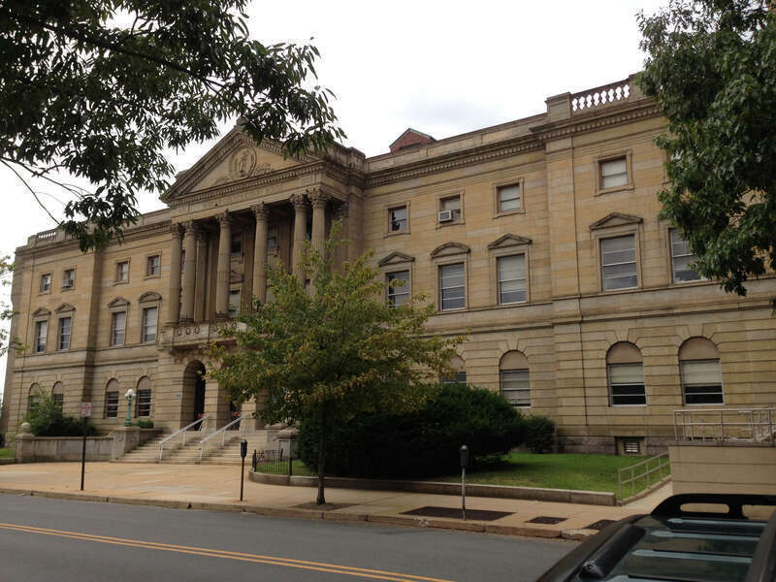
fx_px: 740
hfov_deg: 55.4
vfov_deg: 42.9
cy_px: 291
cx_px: 388
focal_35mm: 33
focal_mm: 4.13
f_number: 2.4
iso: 50
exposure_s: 1/1130
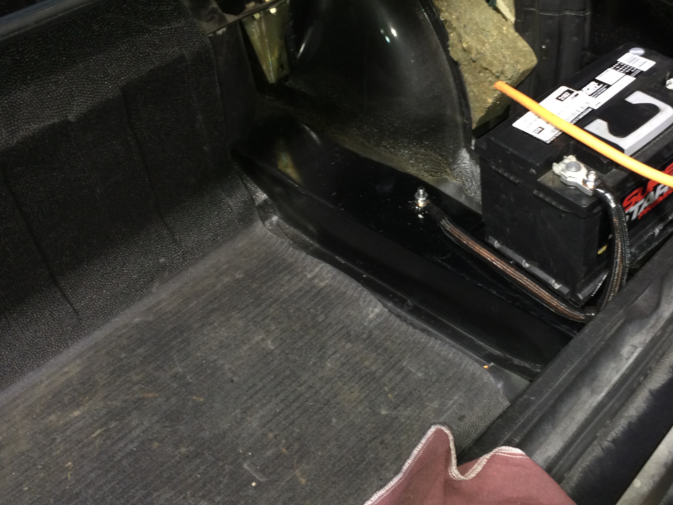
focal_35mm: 42
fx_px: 817
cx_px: 430
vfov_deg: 34.2
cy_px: 198
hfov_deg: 44.3
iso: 100
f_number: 2.2
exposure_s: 1/16
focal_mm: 4.12
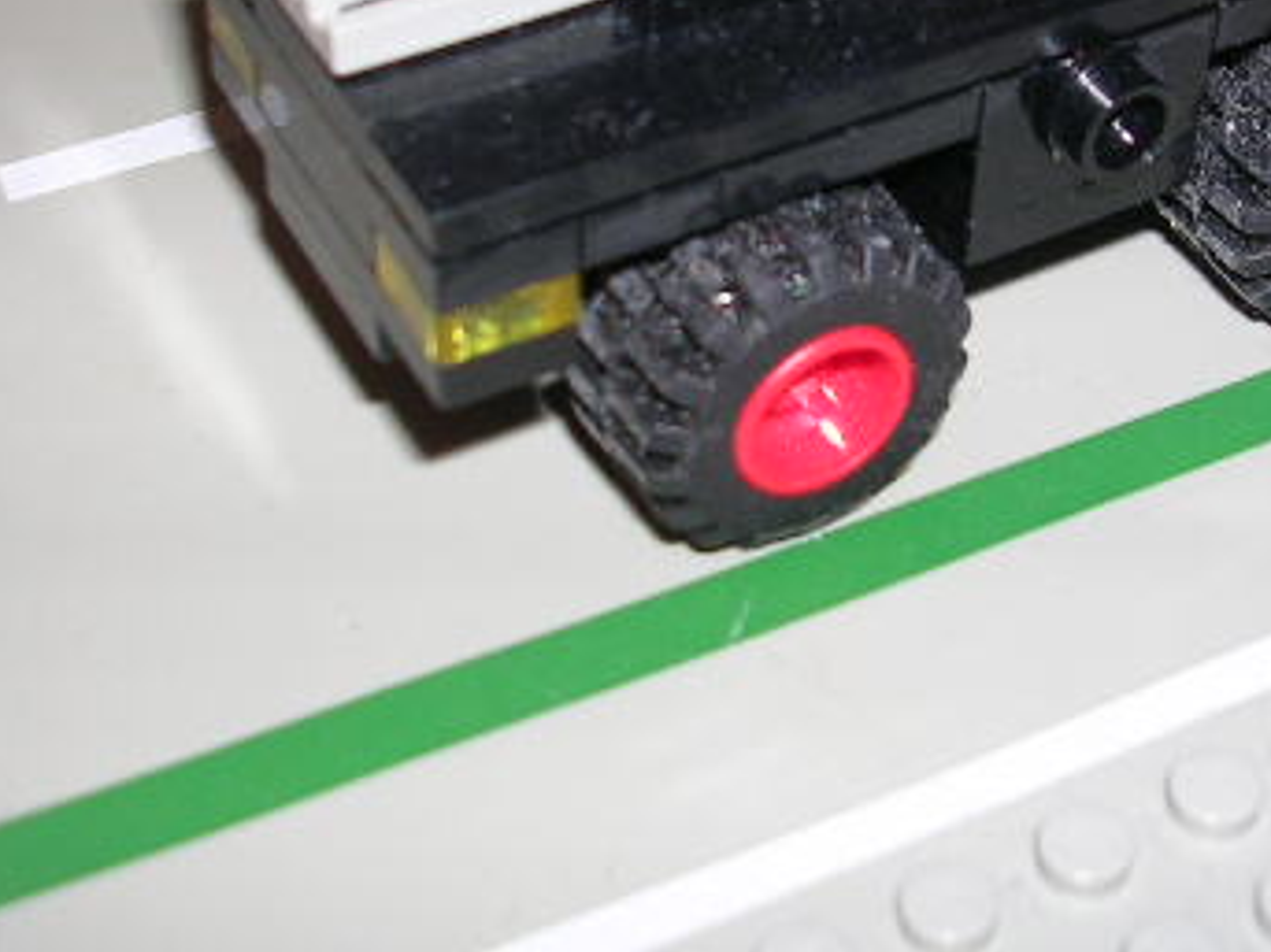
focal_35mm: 71
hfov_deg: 27.2
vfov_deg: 20.4
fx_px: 2606
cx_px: 867
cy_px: 126
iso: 50
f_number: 2.8
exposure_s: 1/60.1
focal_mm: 5.8
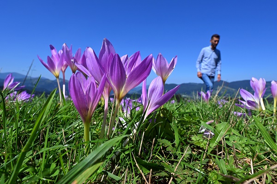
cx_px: 138
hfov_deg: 81.3
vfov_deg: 59.4
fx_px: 161
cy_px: 92
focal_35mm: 21
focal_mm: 14
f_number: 10
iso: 500
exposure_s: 1/1250
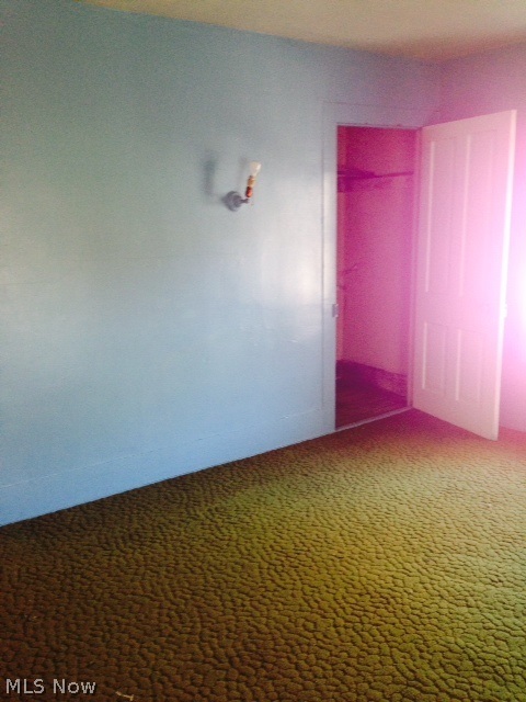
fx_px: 669
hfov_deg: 42.9
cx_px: 263
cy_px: 351
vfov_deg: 55.4
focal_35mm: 33
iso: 160
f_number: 2.4
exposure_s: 1/20
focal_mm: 4.12
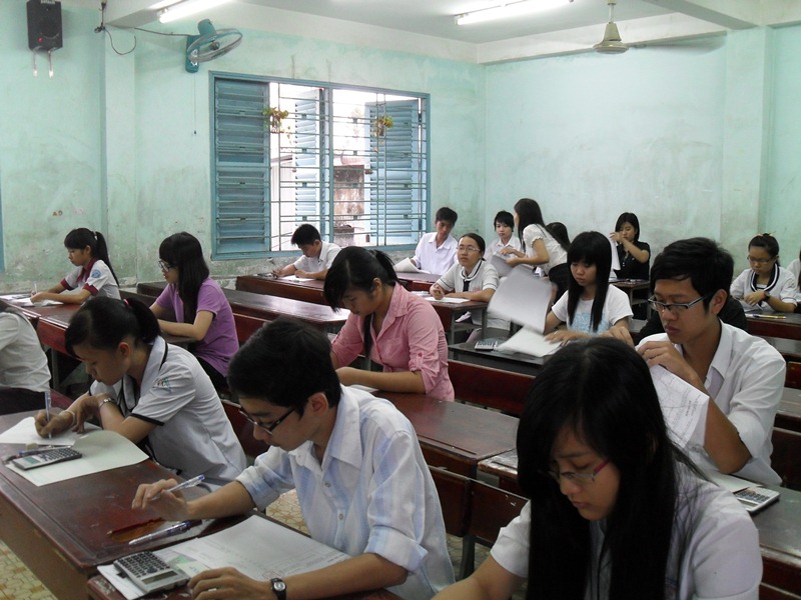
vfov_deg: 40.7
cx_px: 400
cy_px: 300
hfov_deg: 52.6
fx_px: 810
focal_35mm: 35
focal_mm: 6.2
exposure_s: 1/15
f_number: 2.8
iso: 200
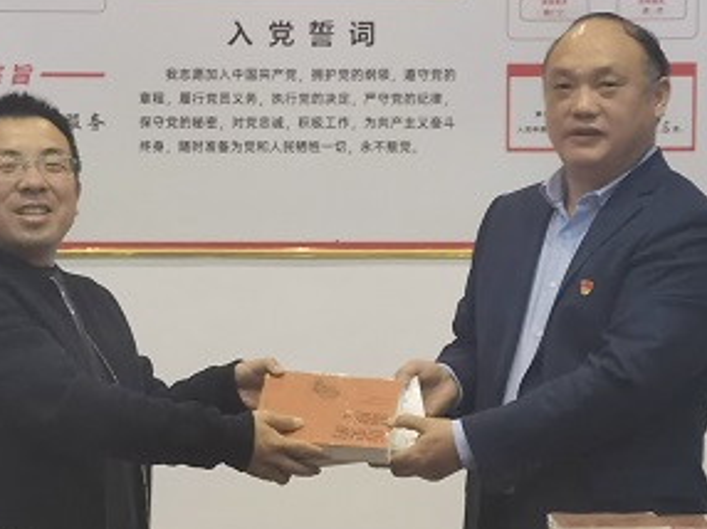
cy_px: 351
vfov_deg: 7.8
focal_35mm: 189
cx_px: 346
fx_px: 3857
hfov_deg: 10.5
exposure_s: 1/50
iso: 250
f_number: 2.4
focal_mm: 6.4
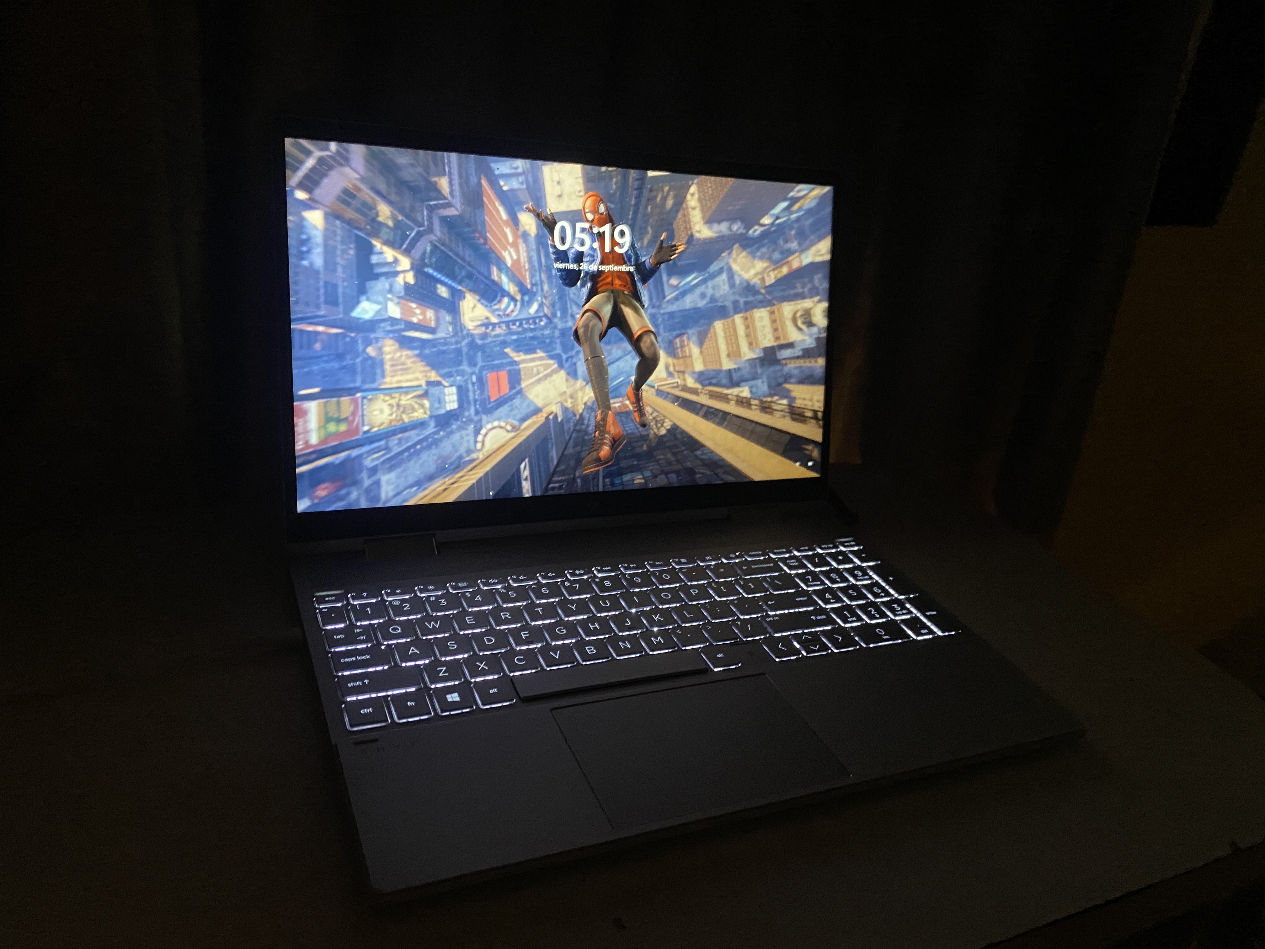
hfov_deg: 67.3
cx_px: 632
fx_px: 950
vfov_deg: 53.1
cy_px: 474
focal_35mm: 26
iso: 500
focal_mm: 4.25
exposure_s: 1/33
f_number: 1.8
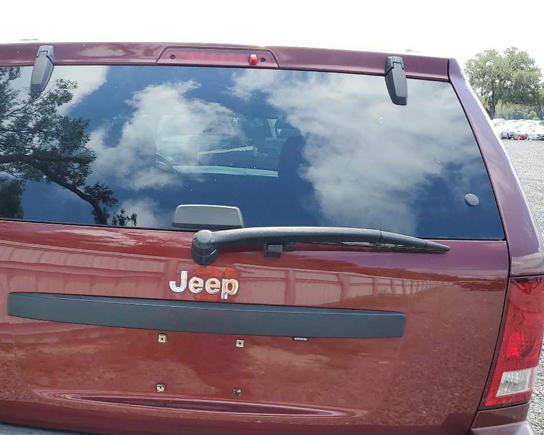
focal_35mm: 43
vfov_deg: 34.2
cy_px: 326
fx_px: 692
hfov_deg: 42.3
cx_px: 179
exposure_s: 1/833
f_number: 1.5
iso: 50
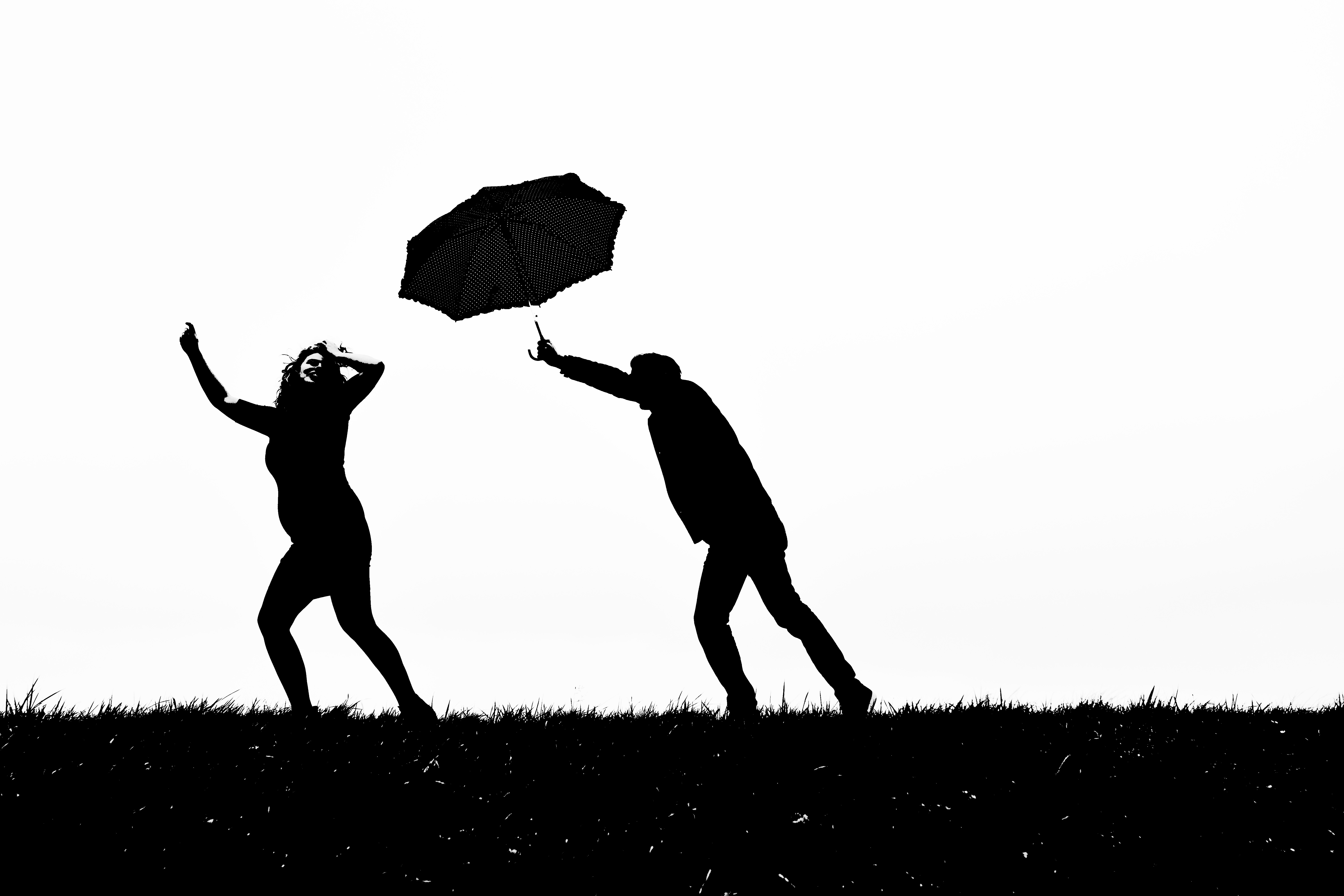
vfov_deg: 25.8
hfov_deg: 37.9
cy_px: 448
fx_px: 1960
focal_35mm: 52
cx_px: 672
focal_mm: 35
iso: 400
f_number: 5
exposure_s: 1/200
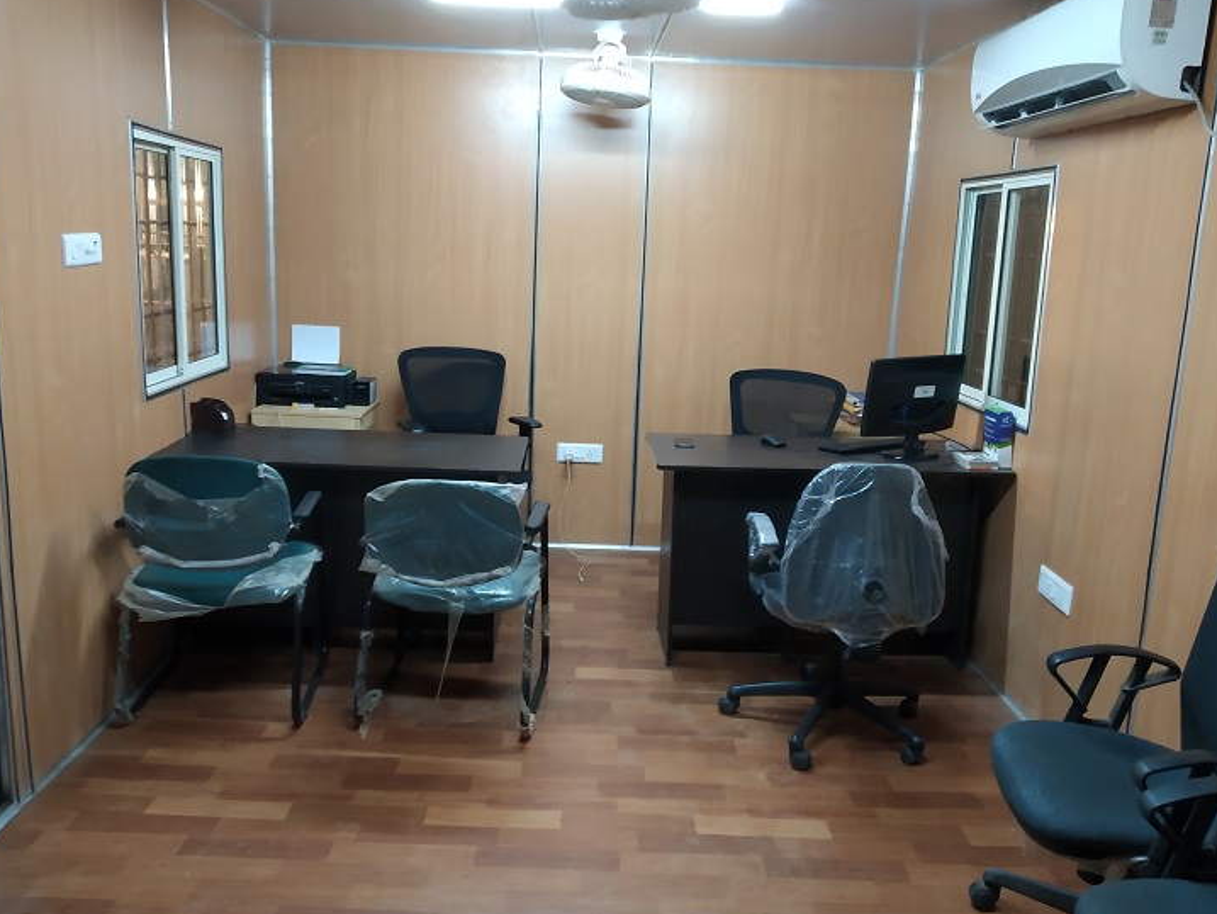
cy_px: 430
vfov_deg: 48.2
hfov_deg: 61.7
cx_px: 604
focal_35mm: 29
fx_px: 1020
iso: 640
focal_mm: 3.82
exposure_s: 1/17
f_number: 2.2
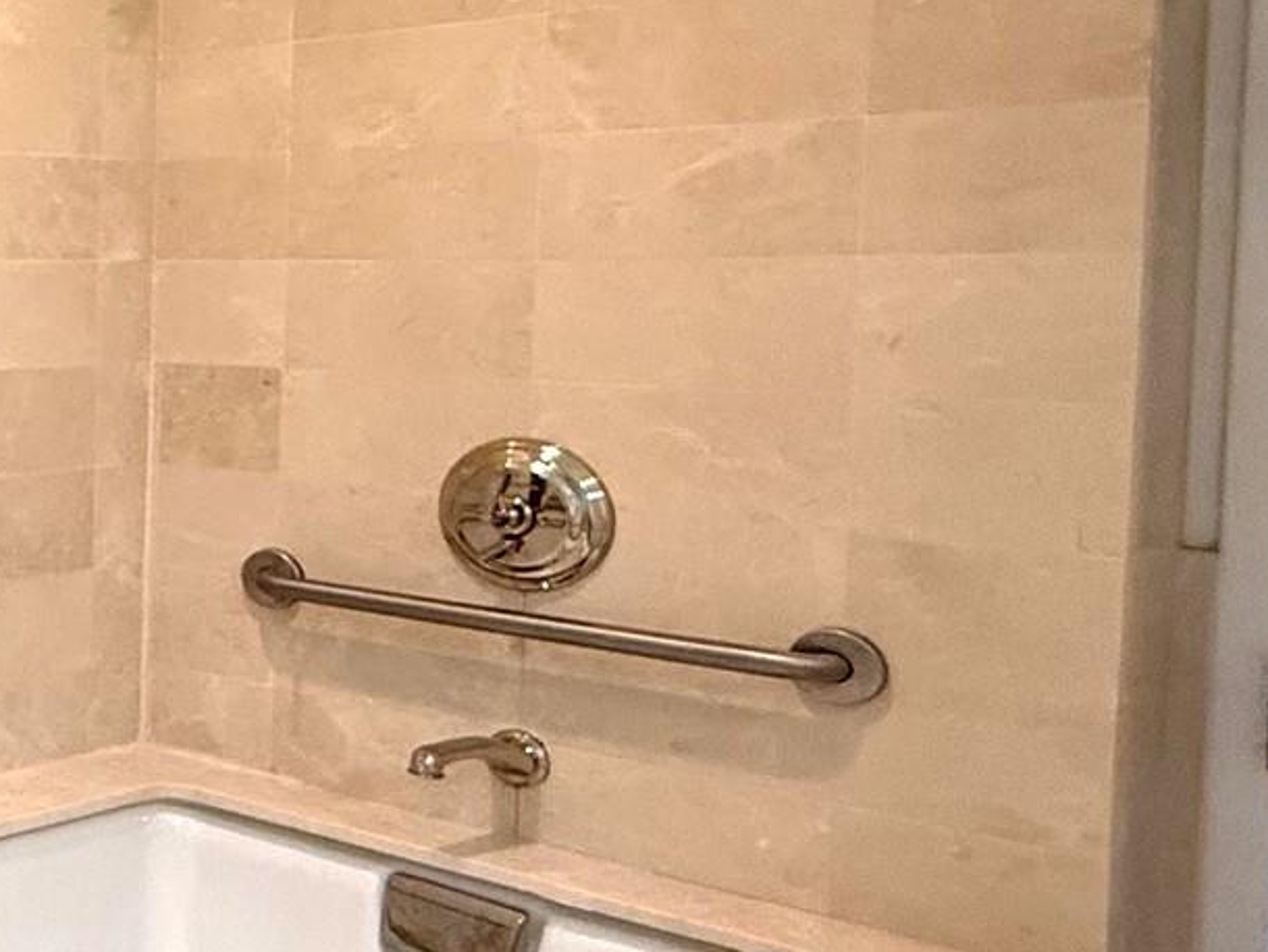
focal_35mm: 47
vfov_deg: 30.8
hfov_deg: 25.6
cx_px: -775
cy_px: 360
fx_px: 1722
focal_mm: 2.22
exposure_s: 1/120
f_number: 2.2
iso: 250
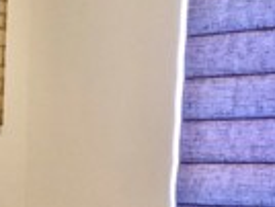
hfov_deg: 13.7
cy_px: 369
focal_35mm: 138
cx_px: -99
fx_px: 1098
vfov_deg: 10.2
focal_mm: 4.2
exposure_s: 1/30
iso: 80
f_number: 2.2
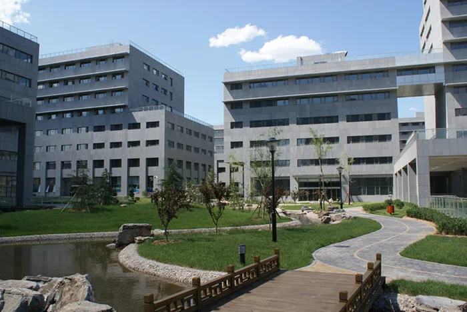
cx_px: 234
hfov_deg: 61.9
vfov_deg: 43.7
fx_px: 389
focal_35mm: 30
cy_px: 156
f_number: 10
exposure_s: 1/100
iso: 100
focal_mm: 20
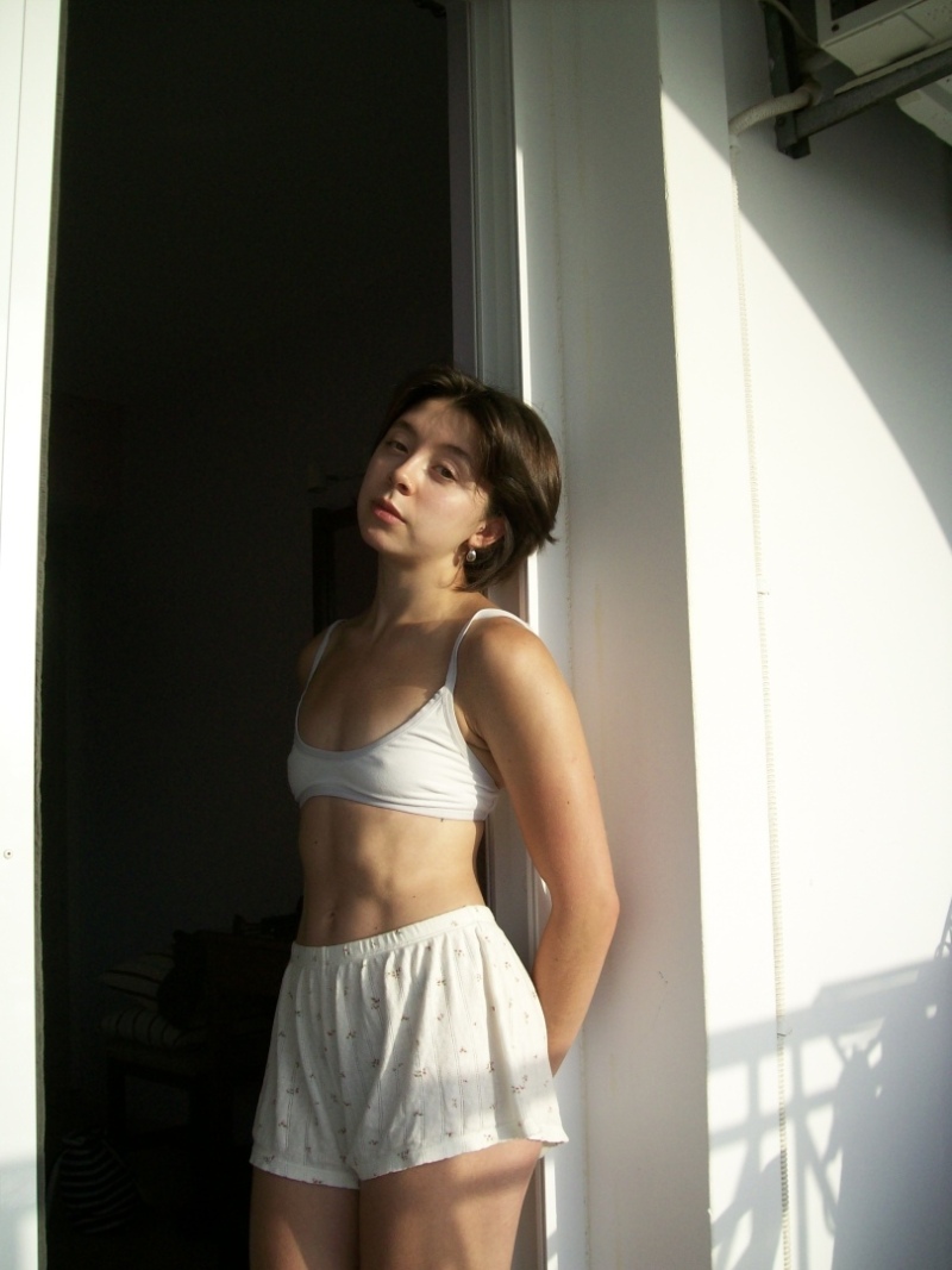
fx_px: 1320
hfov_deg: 39.6
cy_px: 635
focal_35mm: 36
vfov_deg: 51.4
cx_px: 476
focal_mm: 6
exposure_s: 1/572
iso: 80
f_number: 2.7
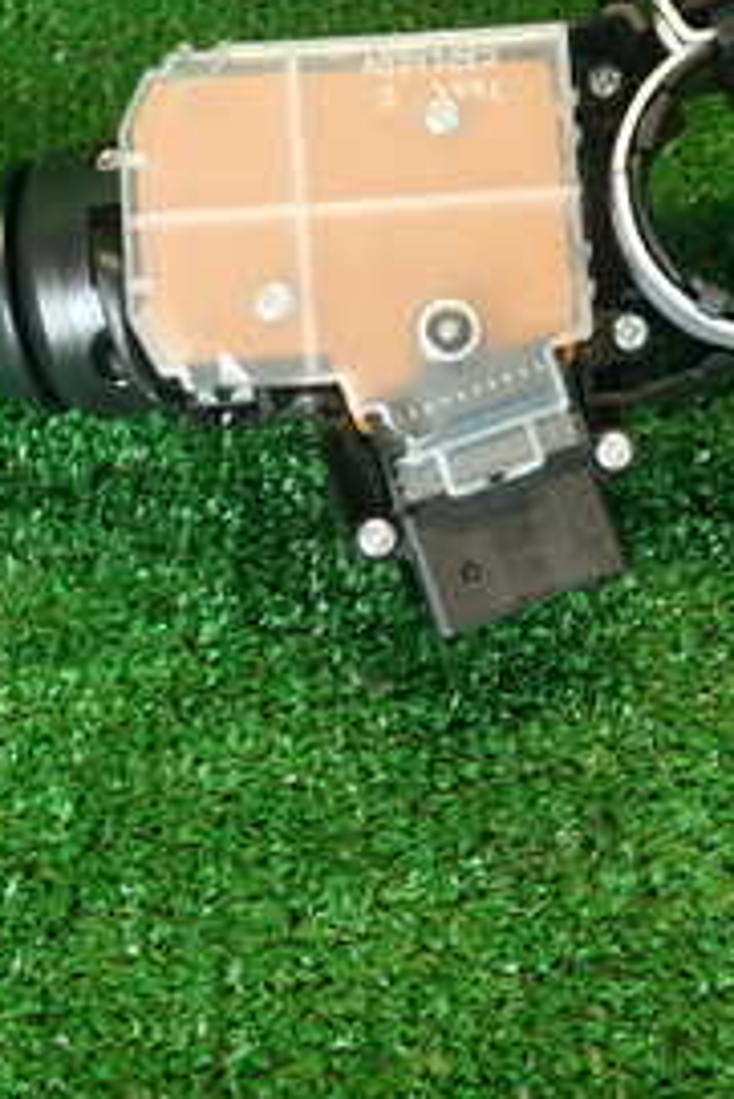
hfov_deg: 19.7
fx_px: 2107
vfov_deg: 28.6
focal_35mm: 69
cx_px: 507
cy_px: 207
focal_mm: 5.4
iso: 200
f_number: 2.3
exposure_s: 1/40
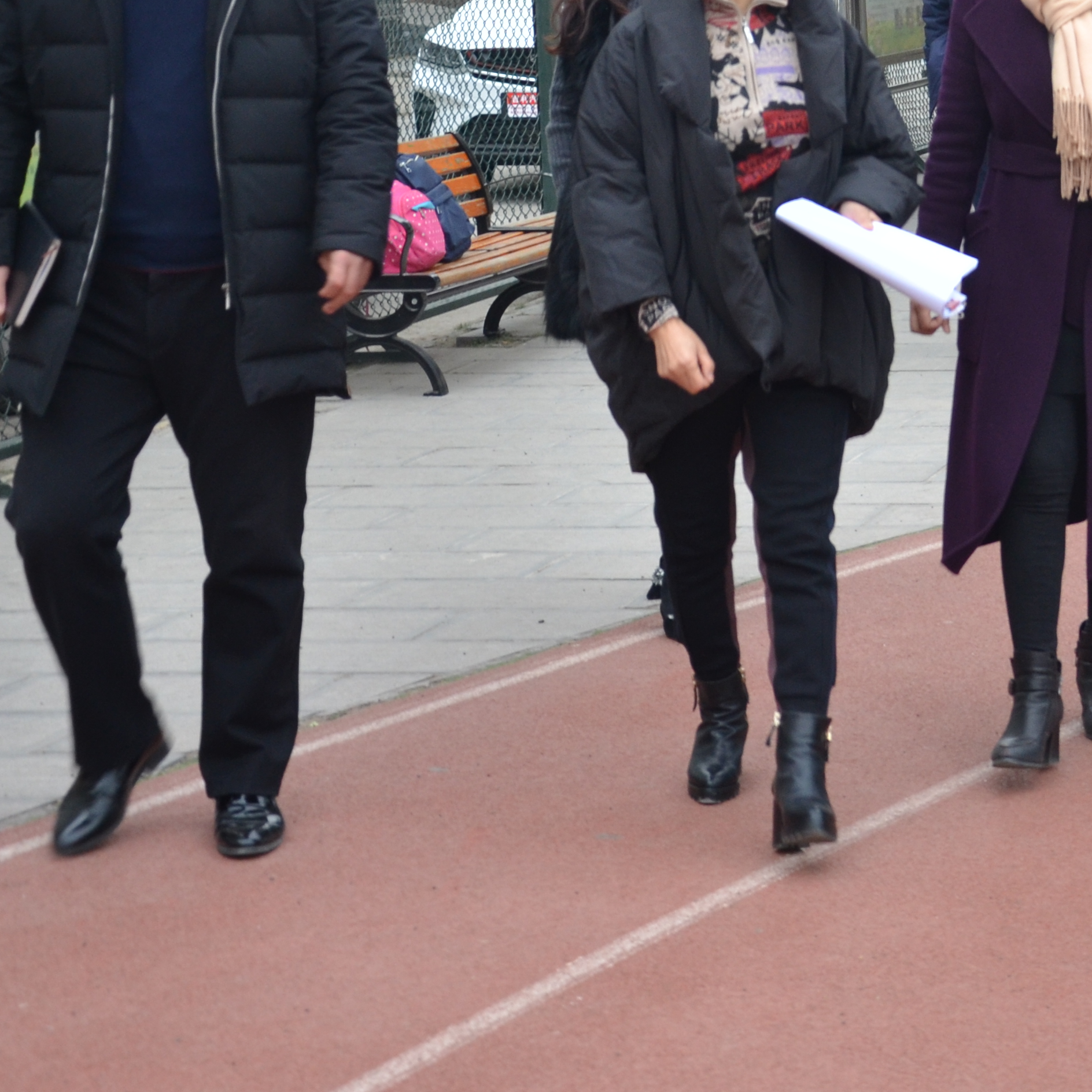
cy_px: 256
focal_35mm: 93
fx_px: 3319
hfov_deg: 17.8
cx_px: 1309
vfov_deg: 18.5
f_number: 4.5
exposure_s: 1/80
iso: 400
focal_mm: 28
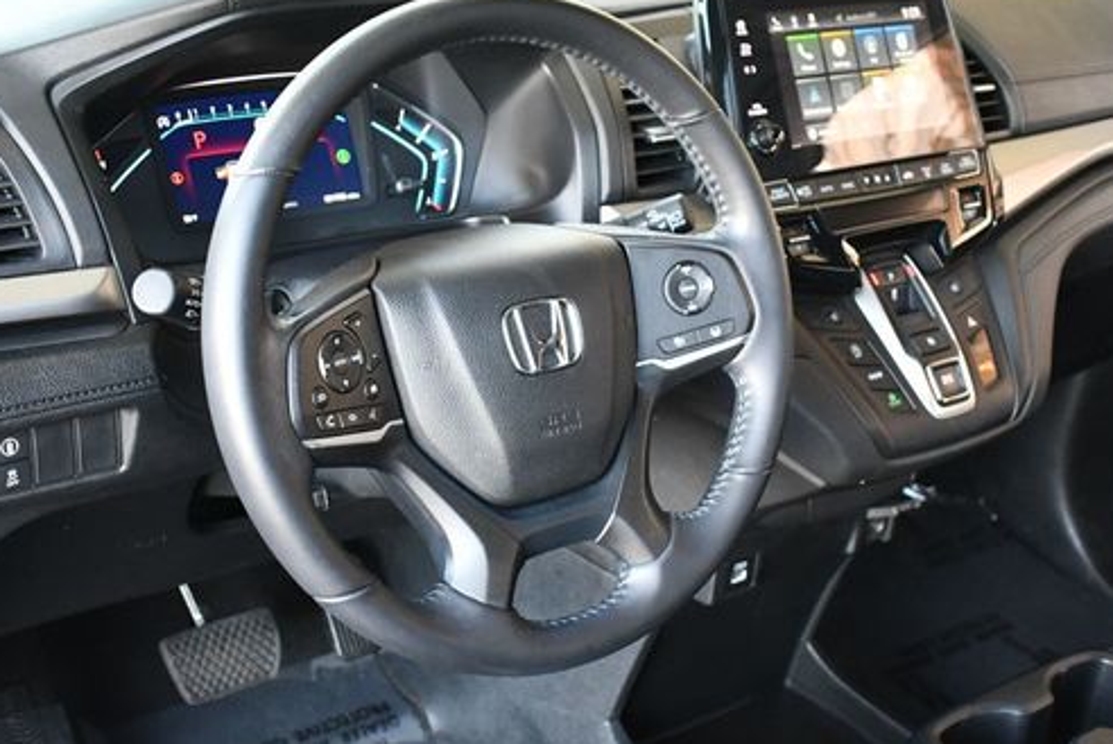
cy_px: 380
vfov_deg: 26.0
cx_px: 566
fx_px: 1609
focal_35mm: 52
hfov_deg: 38.2
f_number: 3.8
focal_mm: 20
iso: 2000
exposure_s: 1/125
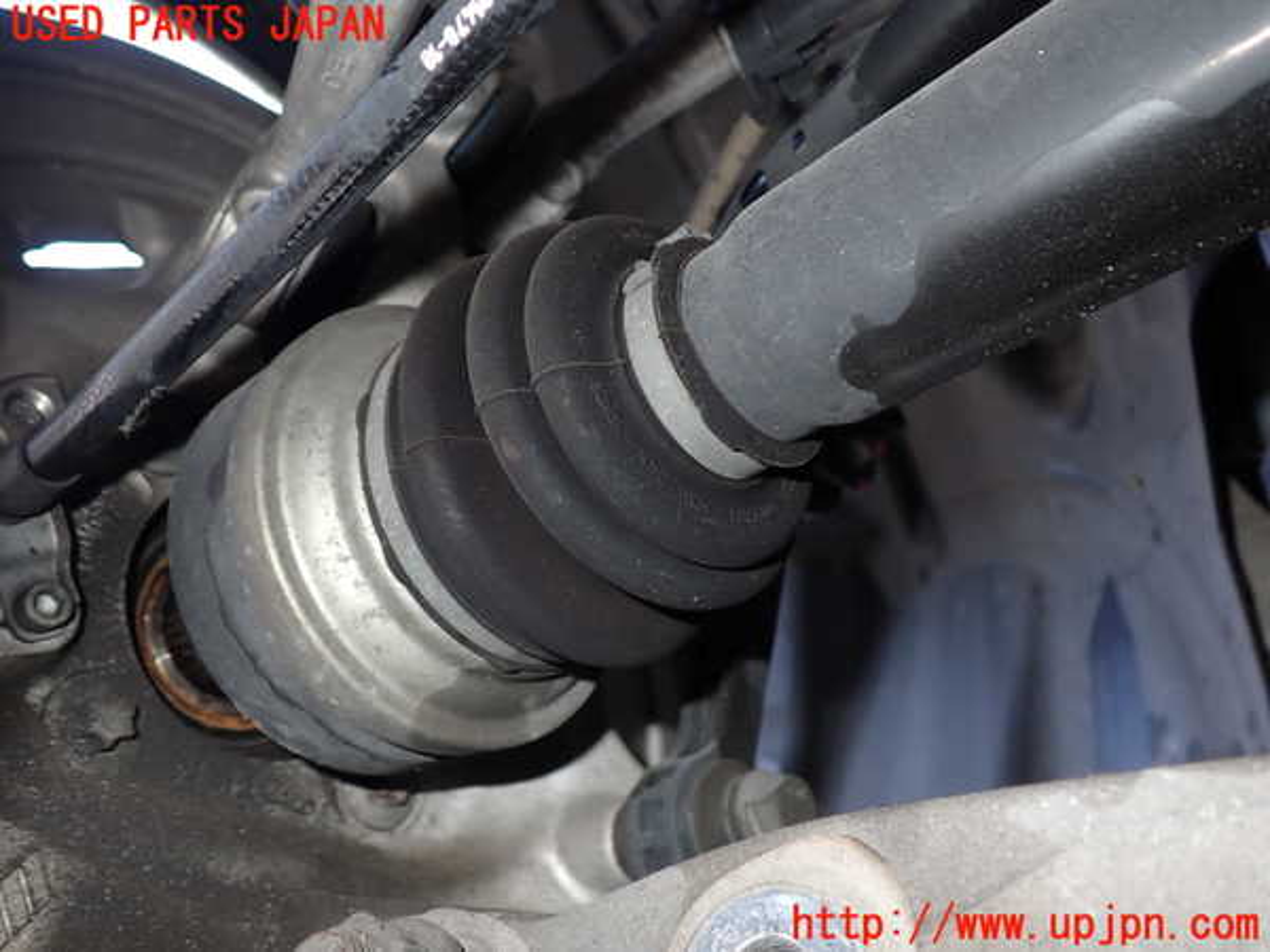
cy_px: 476
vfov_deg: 46.8
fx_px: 1101
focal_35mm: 30
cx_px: 635
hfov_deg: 60.0
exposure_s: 1/30
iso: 125
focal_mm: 5.4
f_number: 6.3
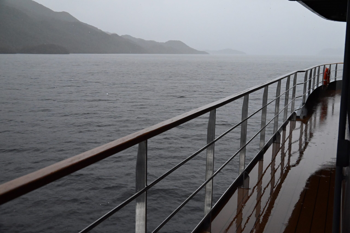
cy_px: 116
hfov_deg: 50.7
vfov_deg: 35.1
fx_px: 370
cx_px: 175
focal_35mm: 38
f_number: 8
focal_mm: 38
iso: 8000
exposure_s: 1/1600
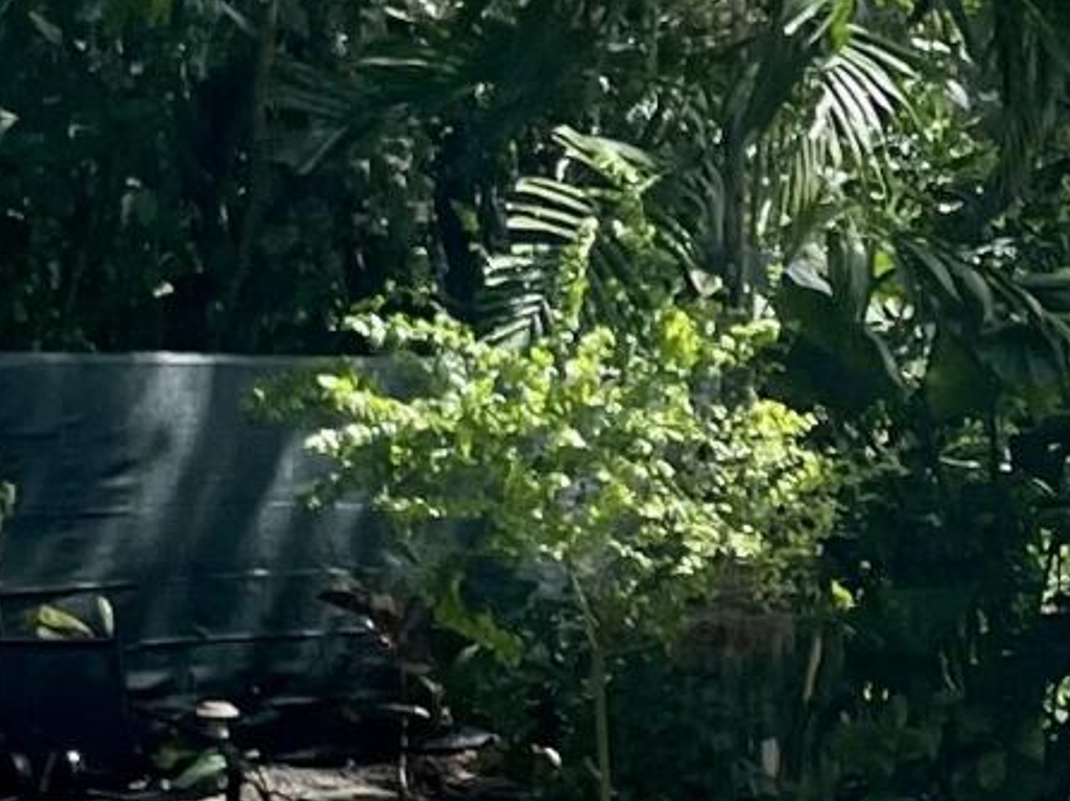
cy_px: 496
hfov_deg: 11.0
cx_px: 1396
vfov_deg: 8.5
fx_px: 5406
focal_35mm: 175
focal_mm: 4.2
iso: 32
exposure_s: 1/1247
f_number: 1.6
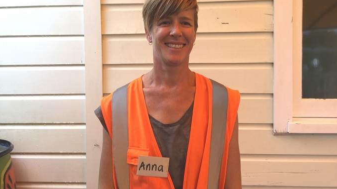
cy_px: 77
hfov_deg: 58.0
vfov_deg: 34.6
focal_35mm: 34
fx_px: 304
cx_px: 169
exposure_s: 1/50
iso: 25
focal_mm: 3.3
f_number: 2.4
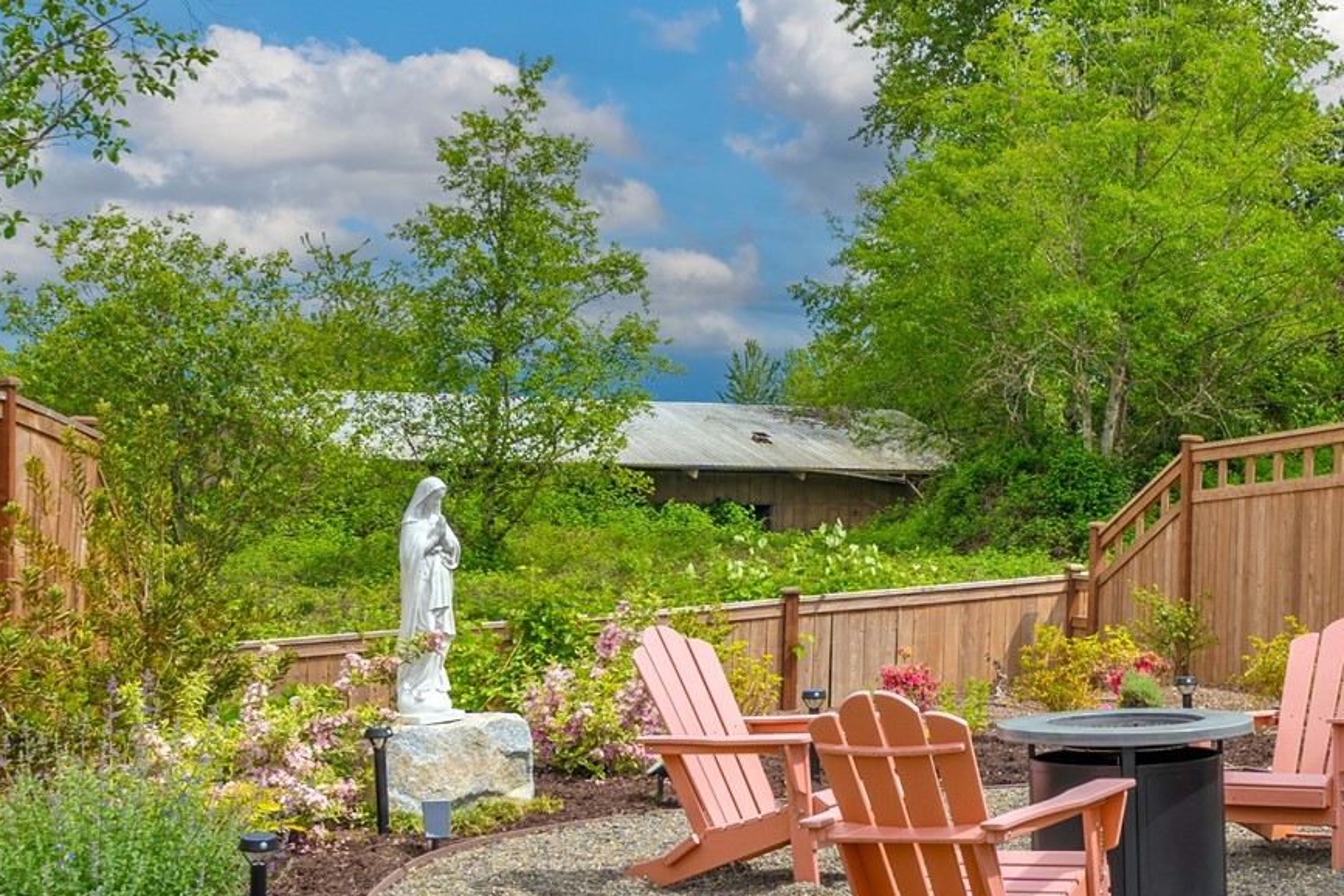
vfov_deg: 28.6
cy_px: 480
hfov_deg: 39.6
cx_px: 1146
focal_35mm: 47
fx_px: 1755
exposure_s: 1/350
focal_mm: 24
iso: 125
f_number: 6.7
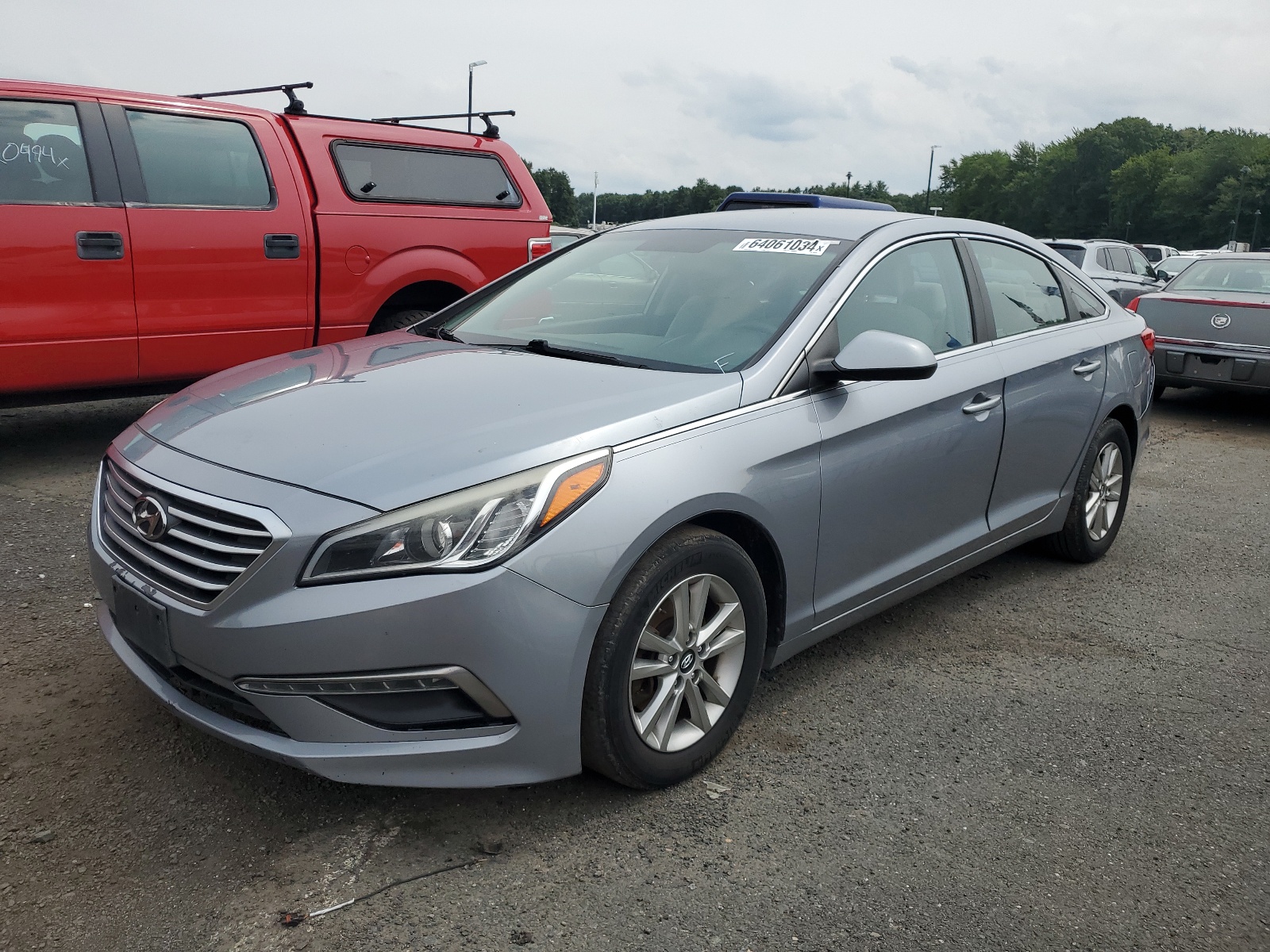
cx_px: 635
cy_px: 476
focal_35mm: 26
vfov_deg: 53.1
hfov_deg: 67.3
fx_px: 954
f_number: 1.5
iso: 50
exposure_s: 1/5000
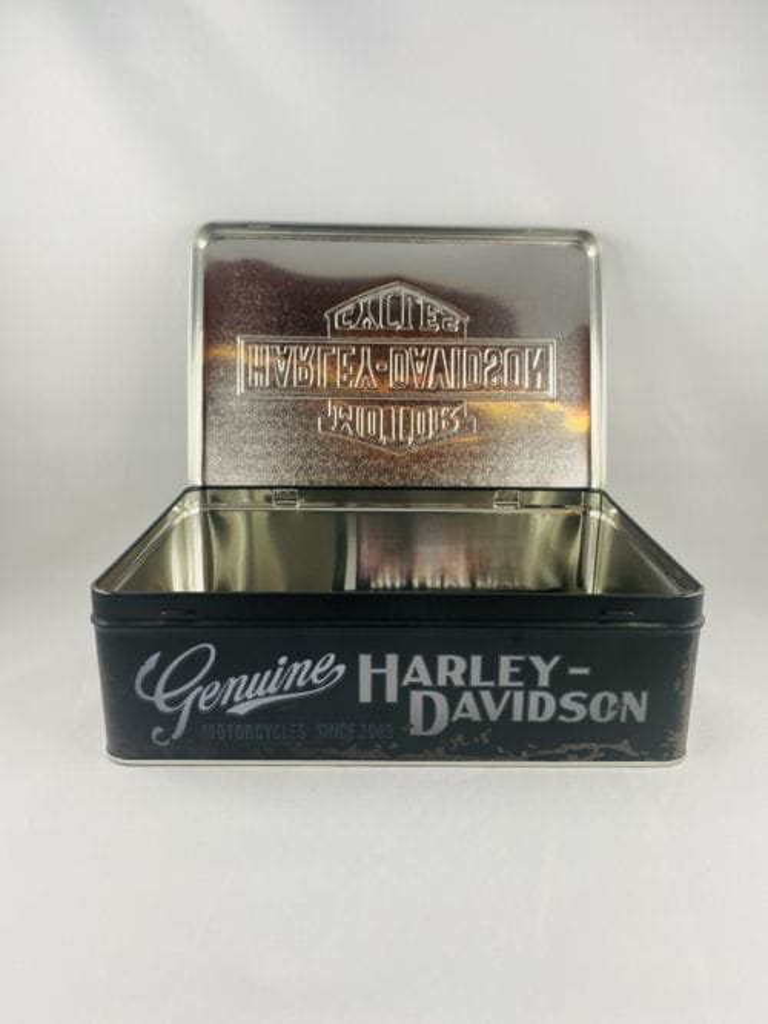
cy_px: 512
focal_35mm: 26
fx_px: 769
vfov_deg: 67.3
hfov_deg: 53.0
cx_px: 384
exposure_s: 1/100
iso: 80
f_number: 1.8
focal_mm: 4.25
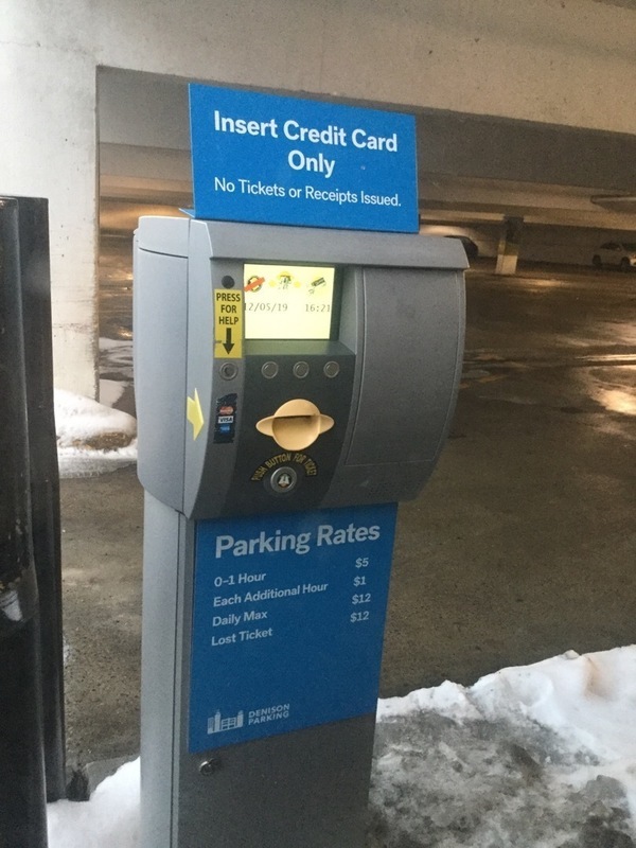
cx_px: 318
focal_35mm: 31
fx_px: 759
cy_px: 424
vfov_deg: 58.4
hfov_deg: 45.4
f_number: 2.4
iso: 160
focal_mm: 3.3
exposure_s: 1/30
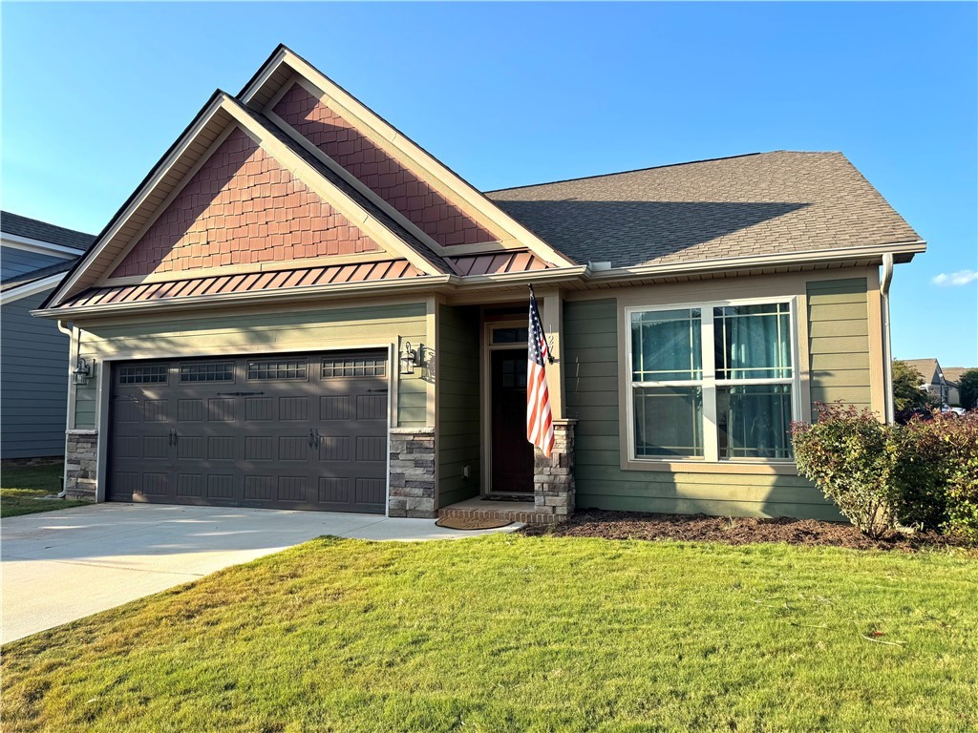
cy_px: 366
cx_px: 489
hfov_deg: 71.6
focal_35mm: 24
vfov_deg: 56.8
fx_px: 678
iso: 80
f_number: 1.78
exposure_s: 1/1818
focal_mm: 6.76
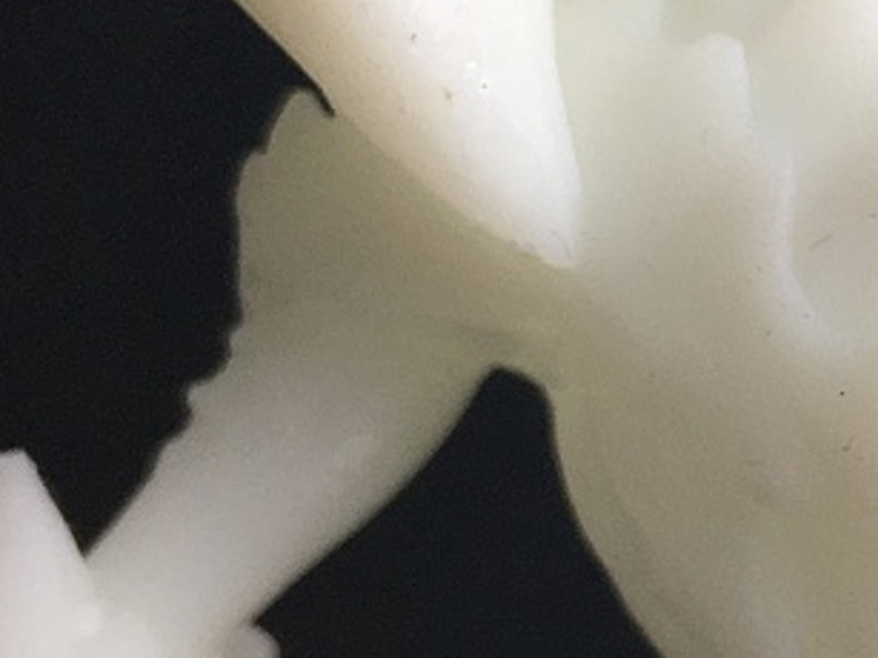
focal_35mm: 121
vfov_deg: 12.2
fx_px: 3068
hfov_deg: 15.4
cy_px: 426
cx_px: 1178
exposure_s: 1/100
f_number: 2.2
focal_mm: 4.15
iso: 32
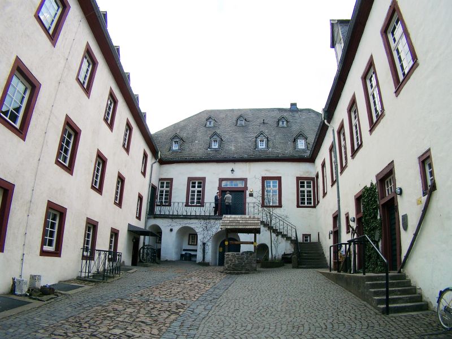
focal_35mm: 34
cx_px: 226
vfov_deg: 41.8
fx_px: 444
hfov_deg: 54.0
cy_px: 170
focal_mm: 7.13
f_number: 4
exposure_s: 1/221
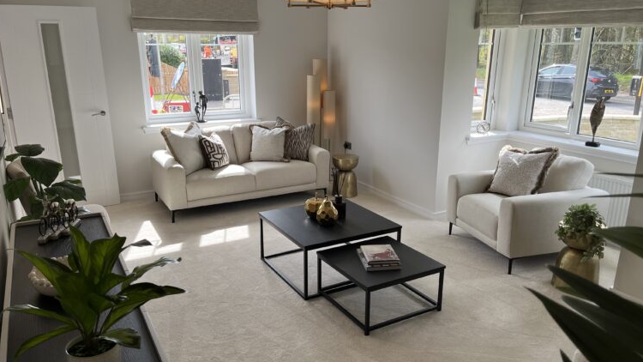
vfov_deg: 40.2
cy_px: 197
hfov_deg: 66.1
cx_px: 317
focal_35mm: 29
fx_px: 494
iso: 50
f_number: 1.6
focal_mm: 5.1
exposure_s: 1/315
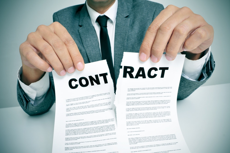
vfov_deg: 43.5
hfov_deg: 62.0
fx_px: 191
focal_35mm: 30
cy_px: 76
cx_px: 115
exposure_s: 1/125
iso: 200
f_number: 10
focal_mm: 20
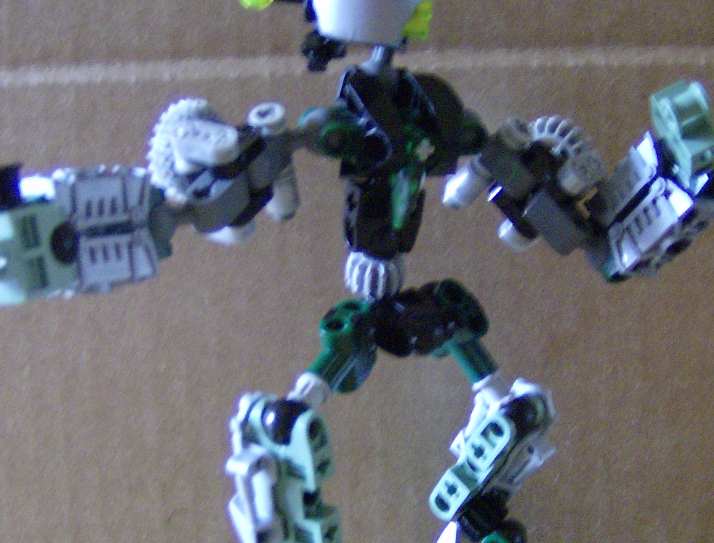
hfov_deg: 30.6
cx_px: 312
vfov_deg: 23.4
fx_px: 1306
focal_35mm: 63
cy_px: 334
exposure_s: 1/15.1
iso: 200
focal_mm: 6
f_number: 2.8
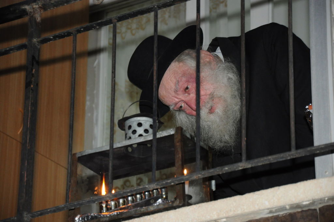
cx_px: 167
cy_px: 111
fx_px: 1459
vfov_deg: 8.7
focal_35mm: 158
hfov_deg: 13.1
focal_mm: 105
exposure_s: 1/60
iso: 1250
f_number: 6.3
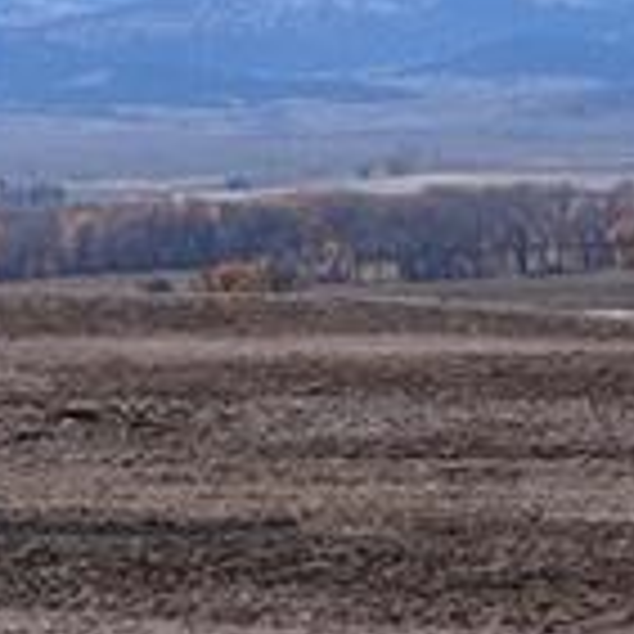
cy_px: 63
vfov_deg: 5.7
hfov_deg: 5.6
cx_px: -351
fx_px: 6382
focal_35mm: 308
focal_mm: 9
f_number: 2.8
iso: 32
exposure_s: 1/1876
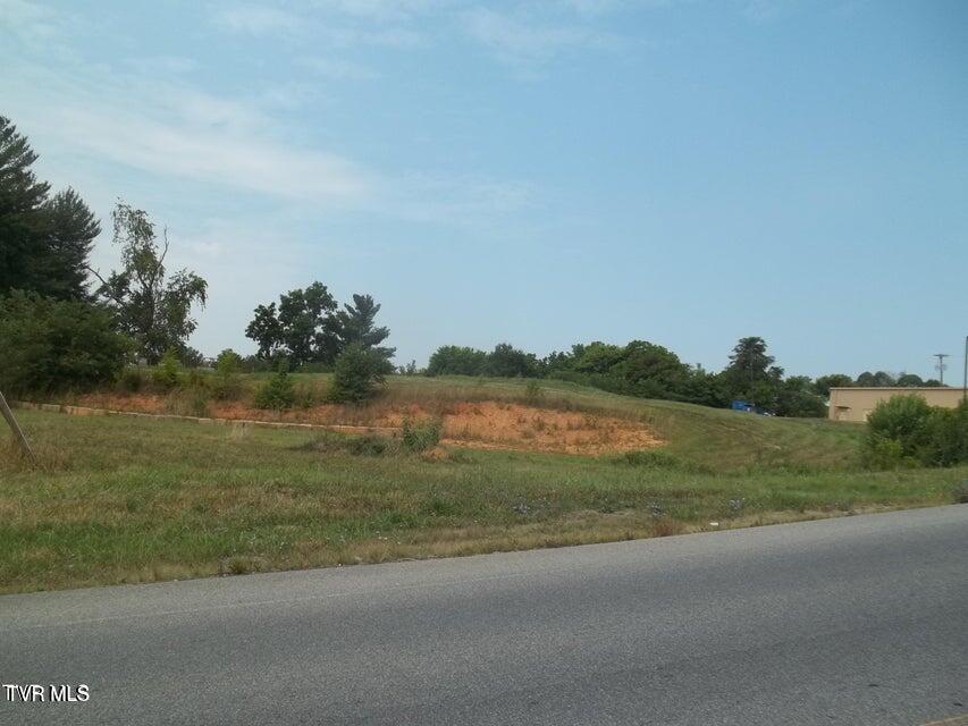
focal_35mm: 33
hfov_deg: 55.3
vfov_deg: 43.0
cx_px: 484
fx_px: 923
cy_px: 363
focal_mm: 5.9
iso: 64
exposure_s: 1/160
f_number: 8
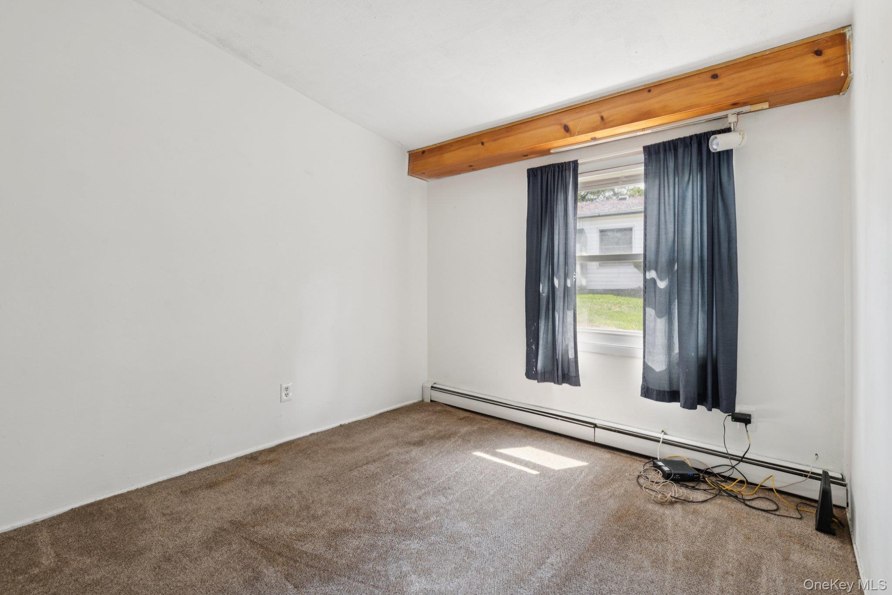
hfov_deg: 96.7
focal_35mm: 16
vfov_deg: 73.7
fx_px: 396
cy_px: 298
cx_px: 446
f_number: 9
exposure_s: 1/8
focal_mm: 16
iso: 320
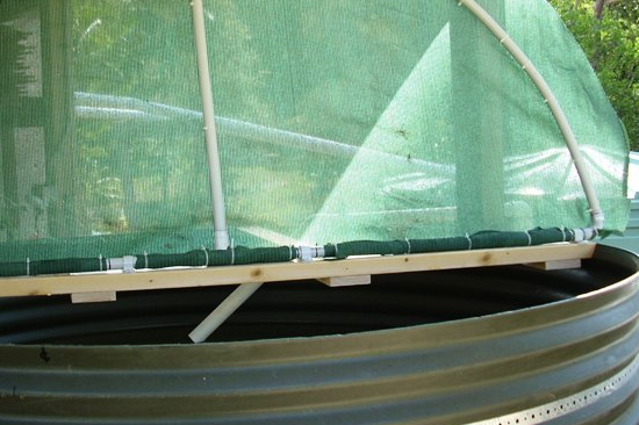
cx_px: 213
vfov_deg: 24.0
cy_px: 139
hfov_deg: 35.3
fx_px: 993
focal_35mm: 56
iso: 64
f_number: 2.8
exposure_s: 1/105
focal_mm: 6.2
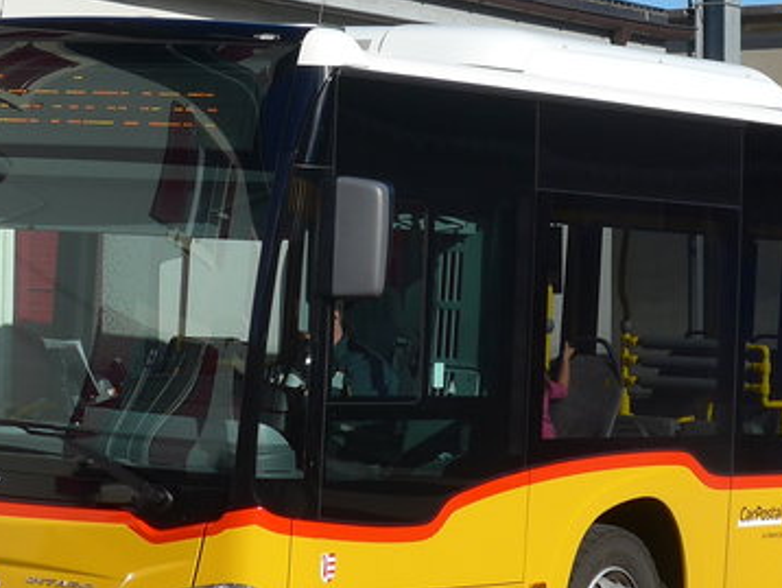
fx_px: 3481
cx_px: 411
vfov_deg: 9.6
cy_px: 87
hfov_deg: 12.8
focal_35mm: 154
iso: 80
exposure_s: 1/2000
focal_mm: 9.5
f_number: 3.2
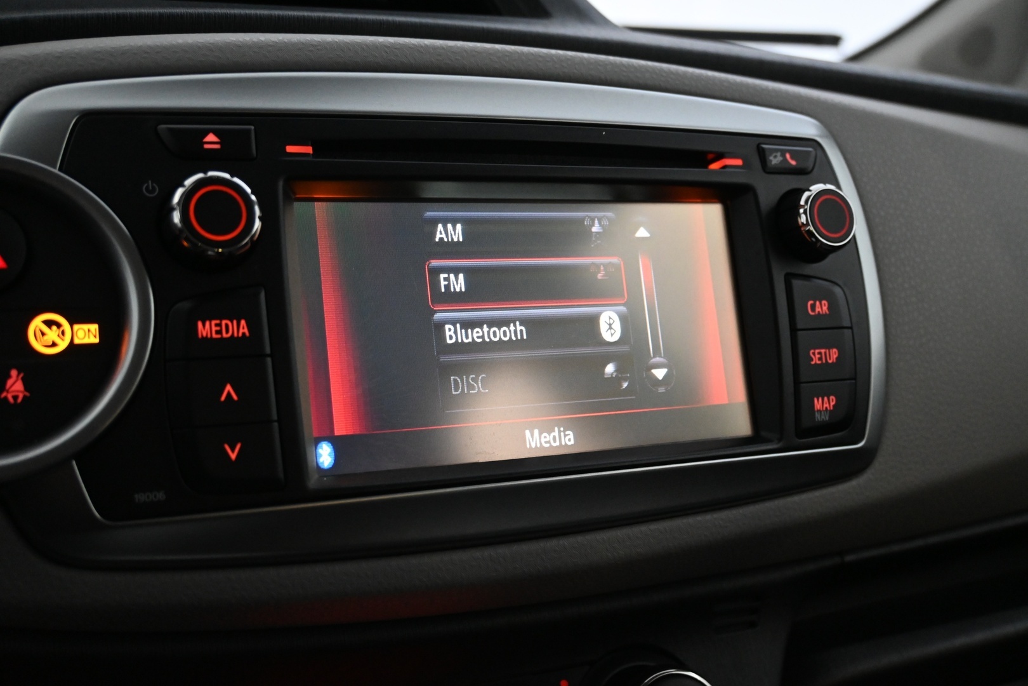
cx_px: 514
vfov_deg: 35.5
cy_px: 343
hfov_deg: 51.3
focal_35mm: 38
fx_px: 1071
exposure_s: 1/40
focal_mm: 25
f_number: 4.2
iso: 2800
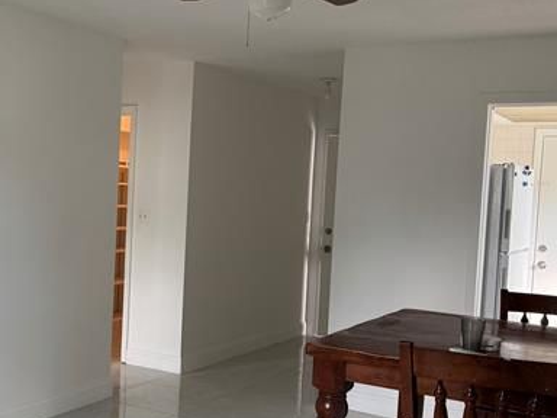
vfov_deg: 29.1
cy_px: 244
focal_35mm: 50
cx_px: 128
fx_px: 805
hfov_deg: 37.1
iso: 200
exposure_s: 1/116
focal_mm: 6.76
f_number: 1.78
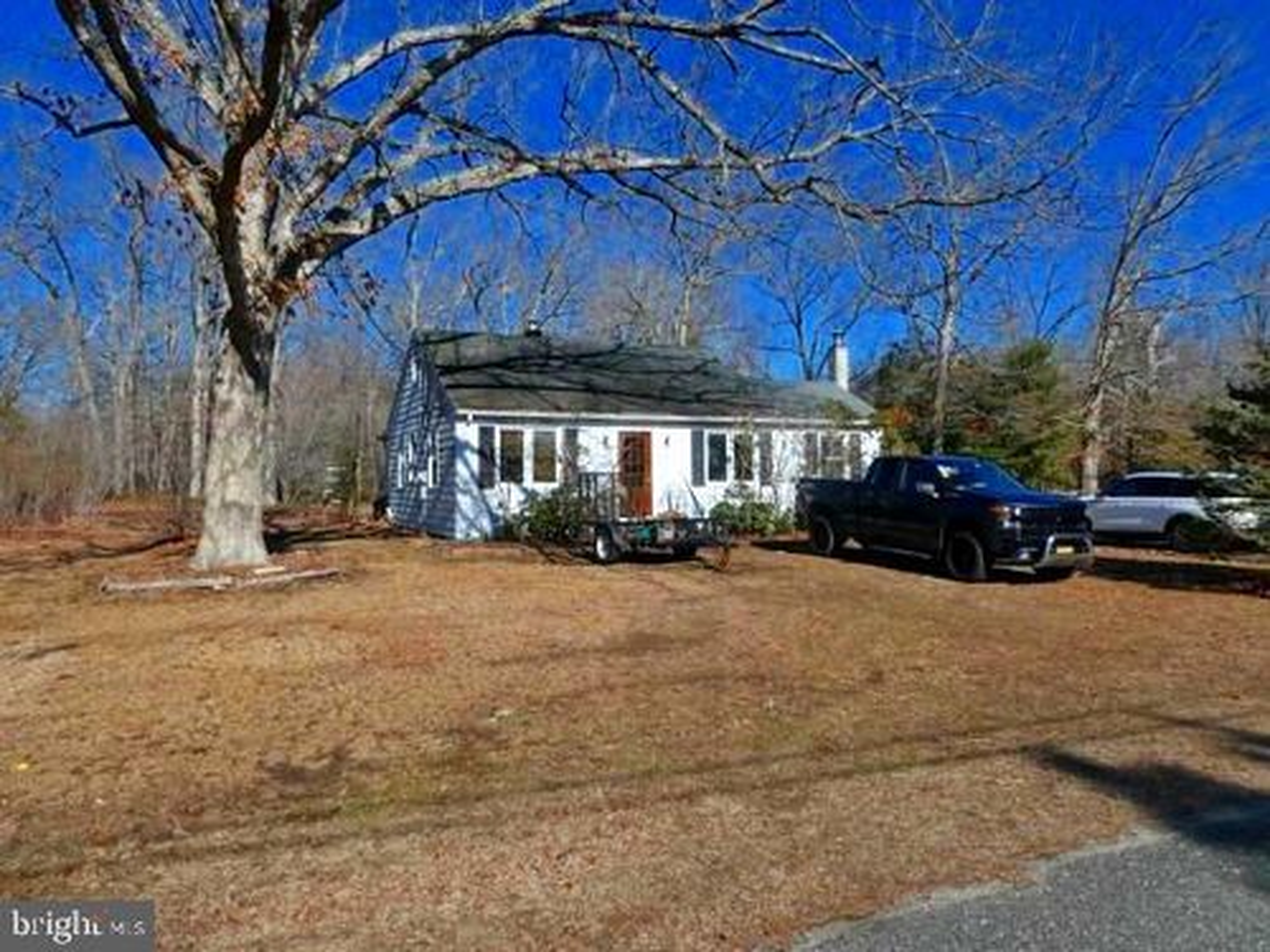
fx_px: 881
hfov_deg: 71.6
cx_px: 635
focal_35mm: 24
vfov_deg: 56.8
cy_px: 476
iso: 80
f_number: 4.5
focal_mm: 4.3
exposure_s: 1/800
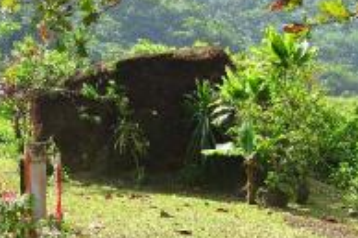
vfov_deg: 8.7
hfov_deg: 11.9
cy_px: -22
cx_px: -308
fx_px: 1560
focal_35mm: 157
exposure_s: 1/320
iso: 200
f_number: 8
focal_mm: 38
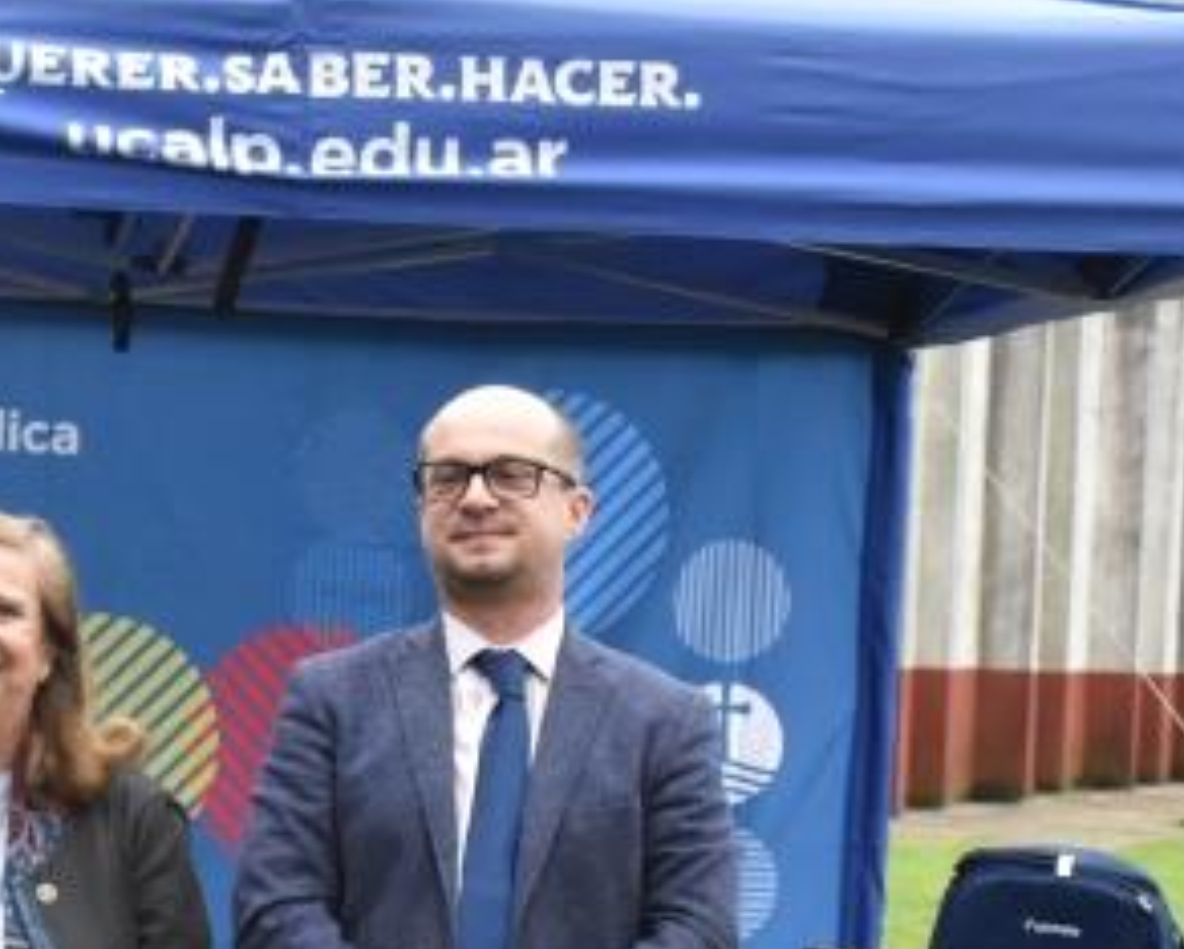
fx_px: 5540
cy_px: 797
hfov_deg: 12.1
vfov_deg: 9.8
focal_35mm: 158
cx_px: 174
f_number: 9
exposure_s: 1/320
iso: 2000
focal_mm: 32
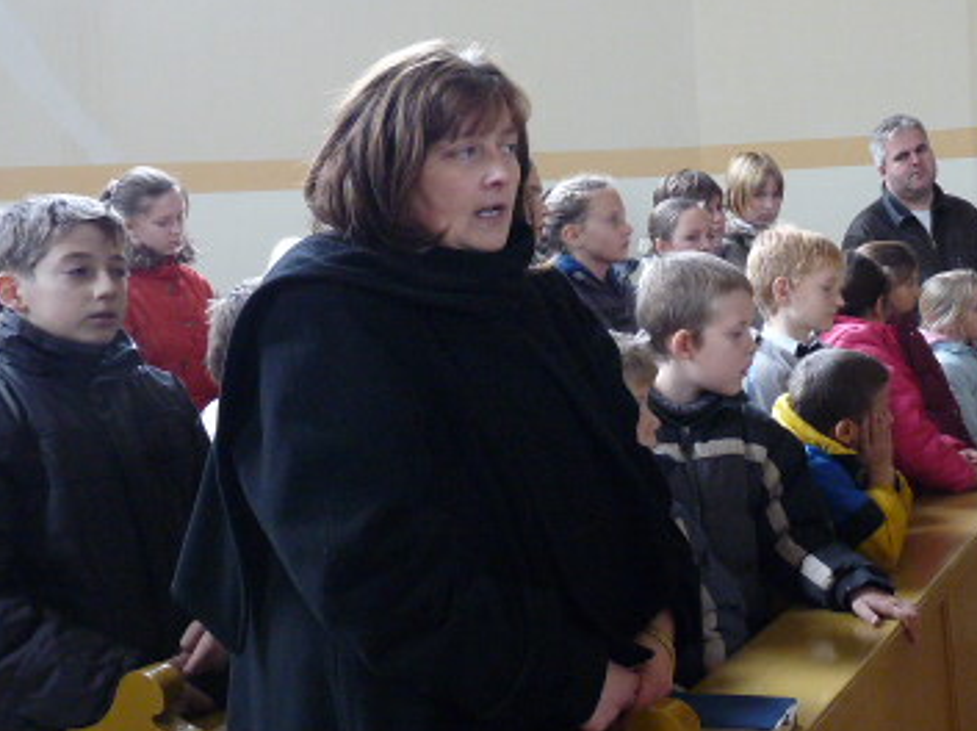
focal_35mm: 49
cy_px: 233
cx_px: 700
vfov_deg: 29.4
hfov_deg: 38.2
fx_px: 1382
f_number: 2.8
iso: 400
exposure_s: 1/30
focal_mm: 4.8
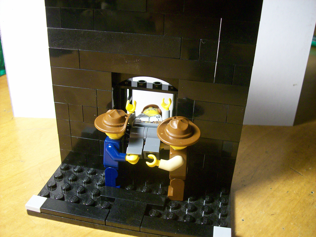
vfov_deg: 39.6
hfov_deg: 51.4
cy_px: 118
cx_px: 158
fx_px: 328
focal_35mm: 36
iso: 160
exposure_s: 1/24.1
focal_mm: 6
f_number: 2.7
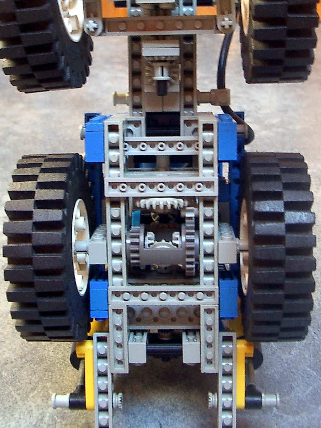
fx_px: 692
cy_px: 158
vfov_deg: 34.2
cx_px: 185
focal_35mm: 56
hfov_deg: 26.1
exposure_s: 1/25
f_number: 2.6
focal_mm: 5.8
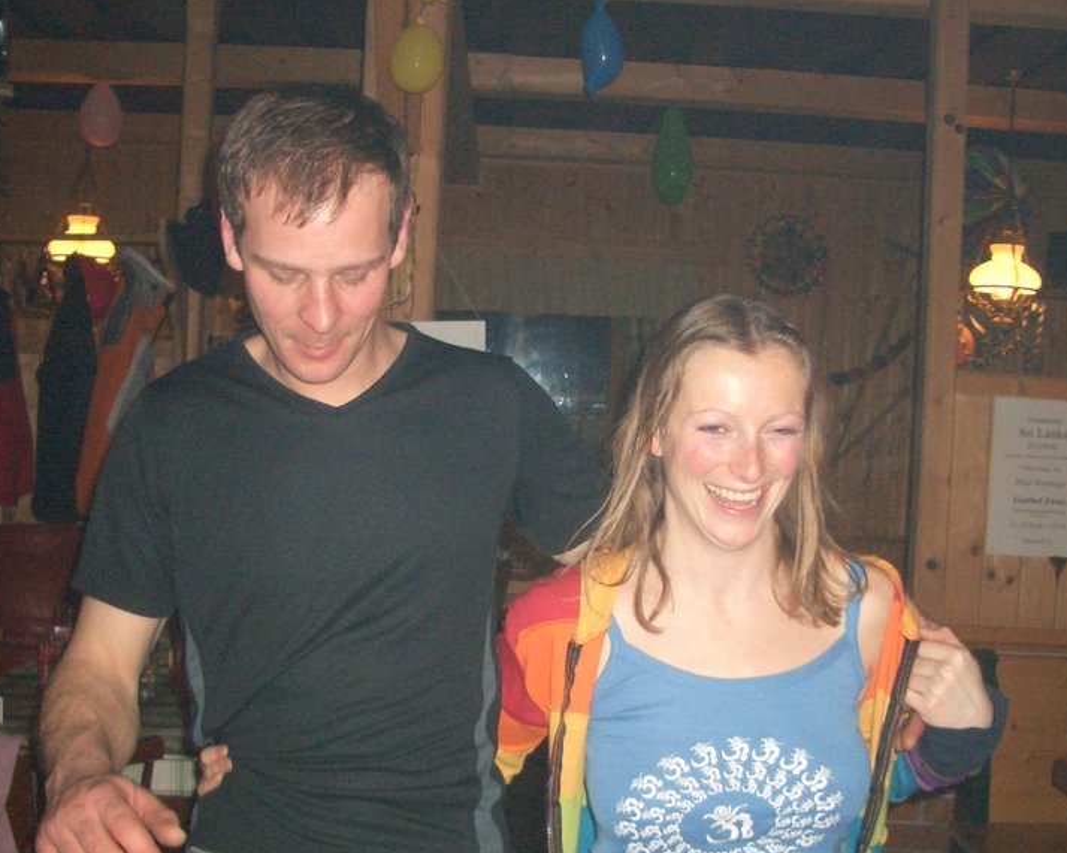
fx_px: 1547
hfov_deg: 38.1
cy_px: 521
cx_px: 539
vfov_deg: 30.7
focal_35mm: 49
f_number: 2.6
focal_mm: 5.8
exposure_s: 1/60
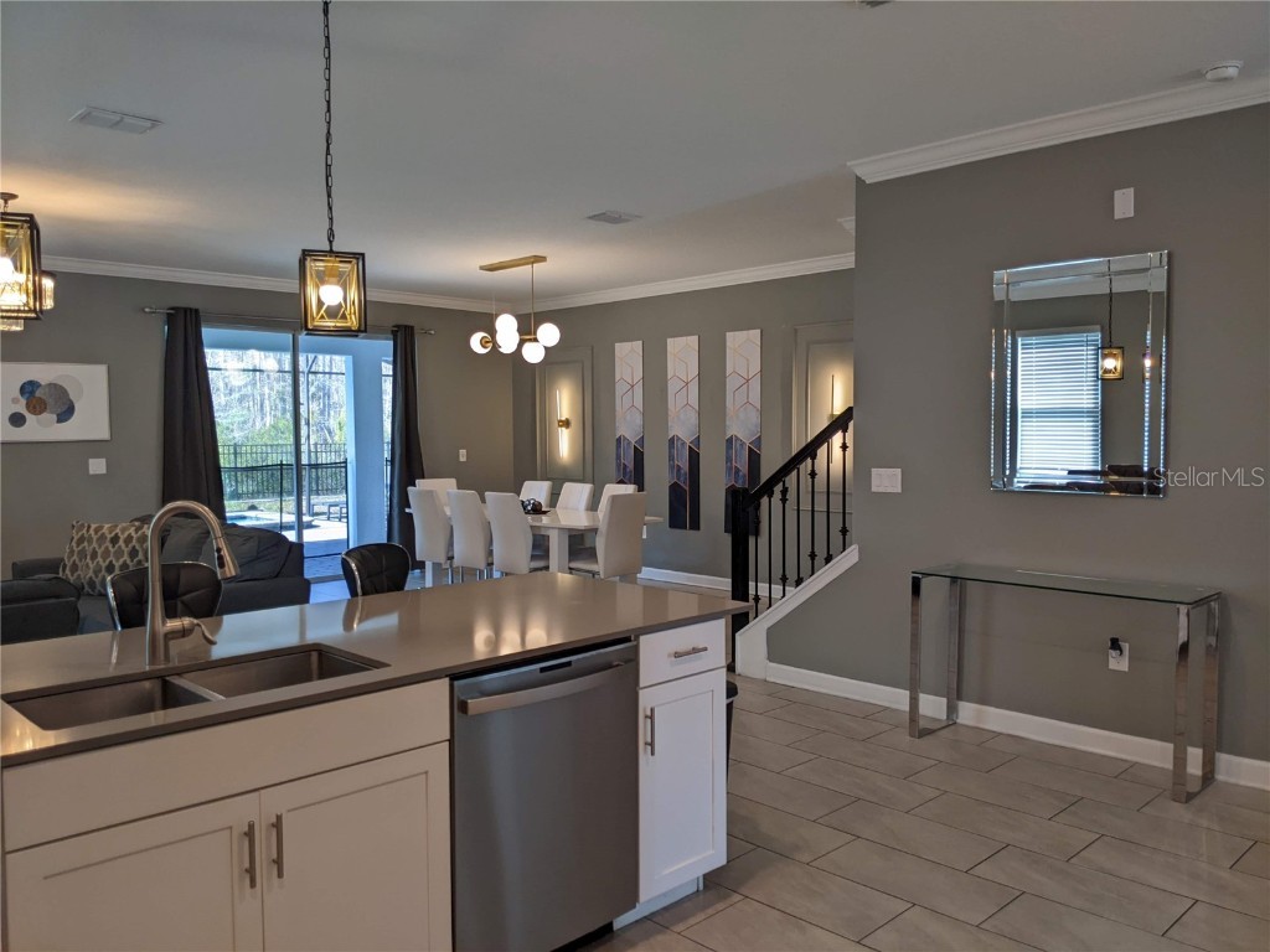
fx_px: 991
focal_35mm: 27
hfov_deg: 65.3
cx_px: 635
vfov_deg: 51.4
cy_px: 476
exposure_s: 1/120
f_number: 1.8
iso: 66
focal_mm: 4.44
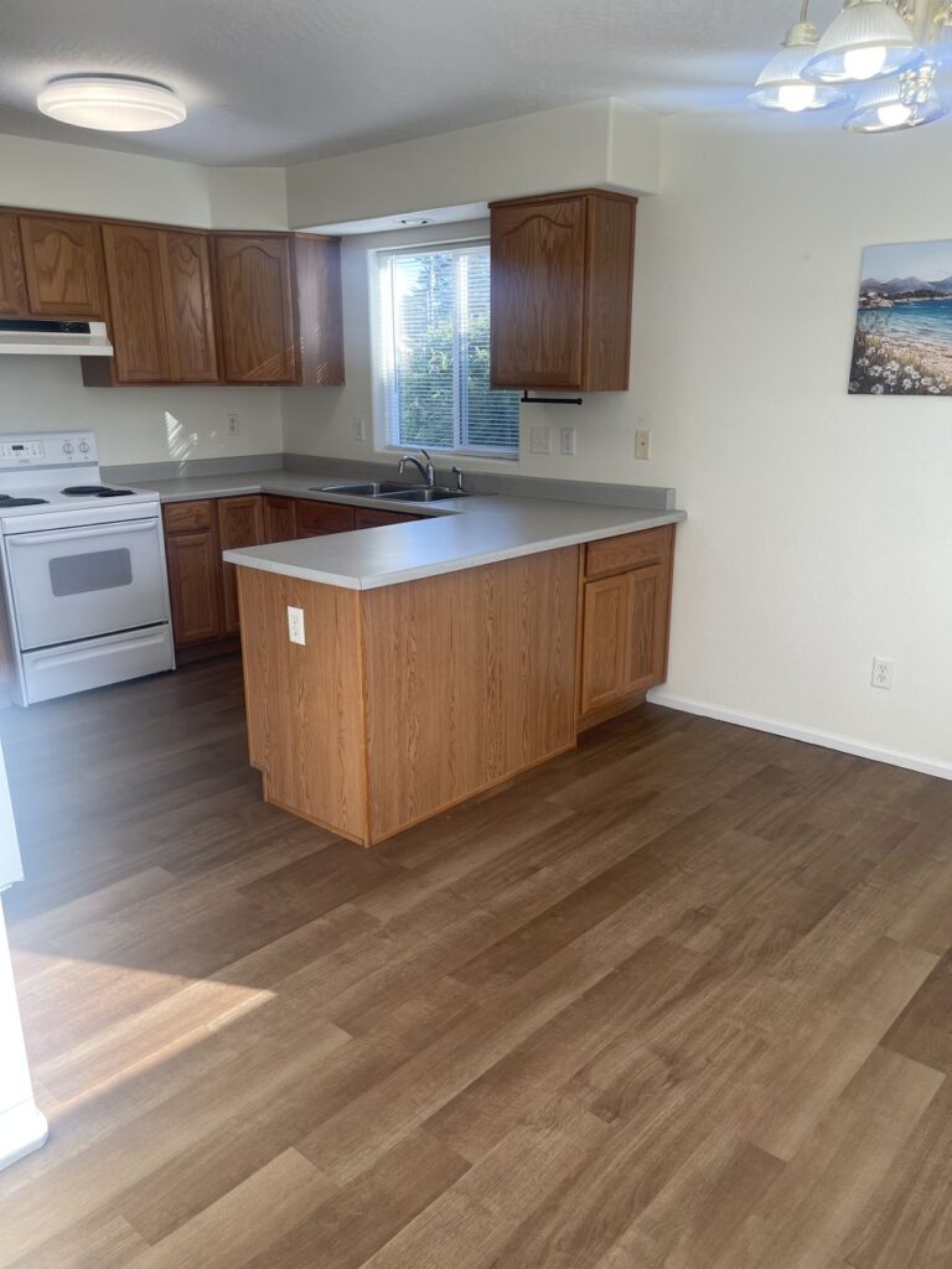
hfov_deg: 54.9
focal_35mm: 25
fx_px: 917
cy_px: 634
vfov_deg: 69.4
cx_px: 476
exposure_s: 1/159
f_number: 1.6
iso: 32
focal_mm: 5.1
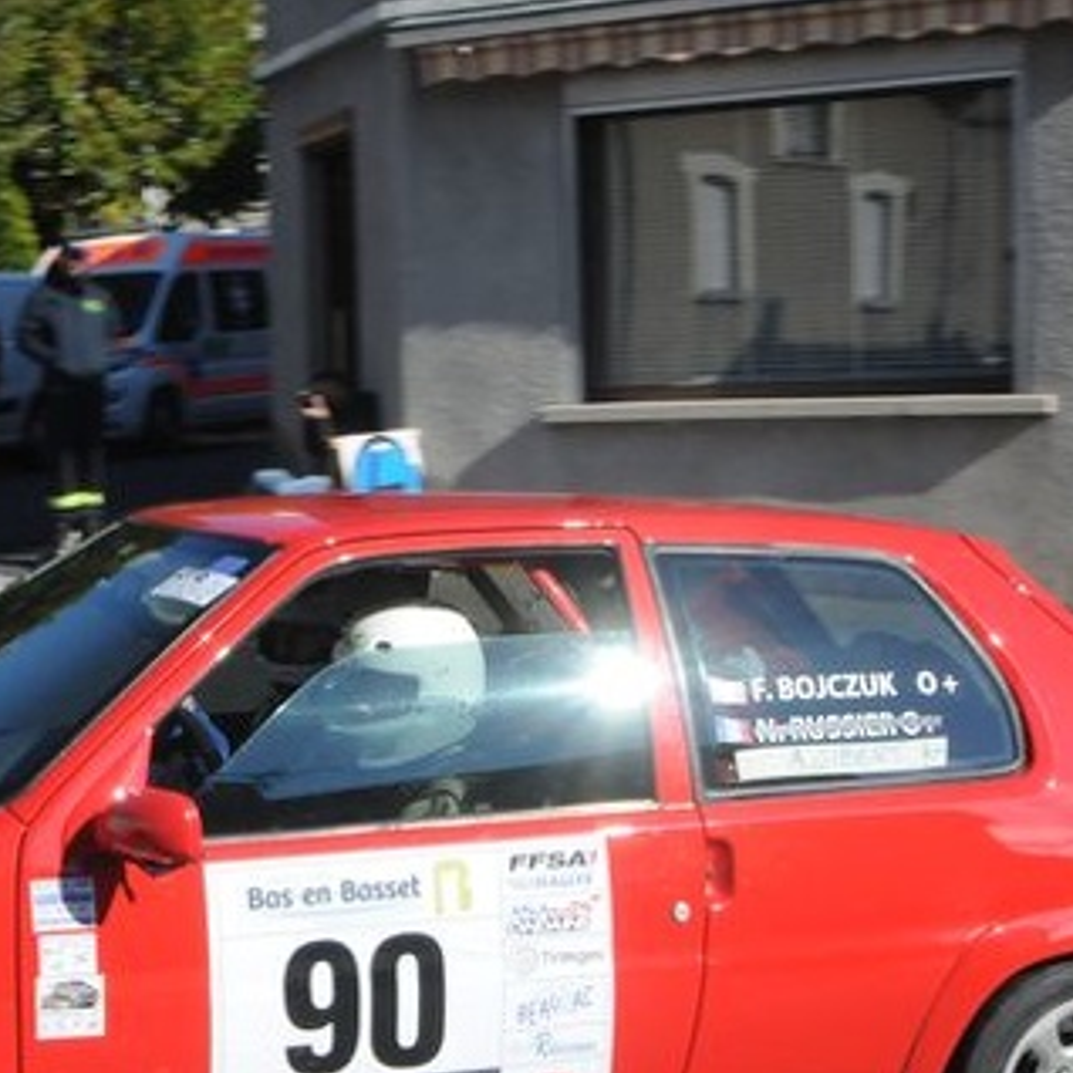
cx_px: 155
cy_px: 720
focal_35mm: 76
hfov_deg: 22.3
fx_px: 2665
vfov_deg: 22.7
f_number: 16
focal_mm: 24
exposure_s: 1/500
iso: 1000
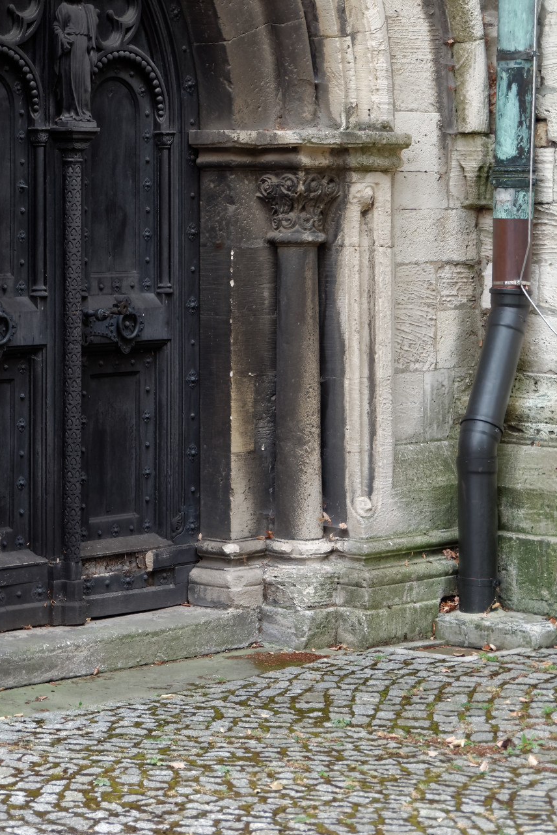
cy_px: 207
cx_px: 125
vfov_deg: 16.2
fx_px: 2924
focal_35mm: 126
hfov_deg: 10.9
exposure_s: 1/30
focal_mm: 53
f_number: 4.5
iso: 400
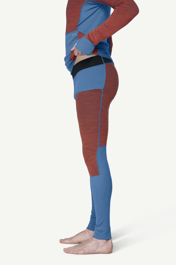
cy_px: 132
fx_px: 799
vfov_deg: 18.8
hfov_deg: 12.6
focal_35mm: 109
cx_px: 87
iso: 100
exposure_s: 1/50
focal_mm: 106
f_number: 5.6
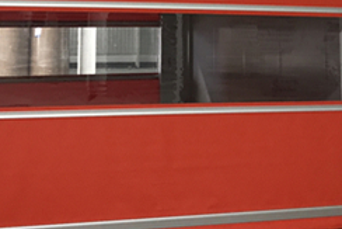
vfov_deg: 16.2
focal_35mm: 81
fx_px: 770
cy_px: -49
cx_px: 175
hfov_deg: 25.0
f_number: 1.8
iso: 32
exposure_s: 1/25
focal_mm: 3.99
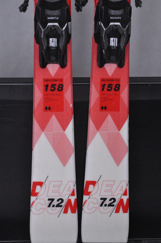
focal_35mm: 120
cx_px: 80
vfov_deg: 17.1
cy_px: 122
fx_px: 807
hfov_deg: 11.4
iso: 3200
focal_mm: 80
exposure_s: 1/125
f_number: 9.5
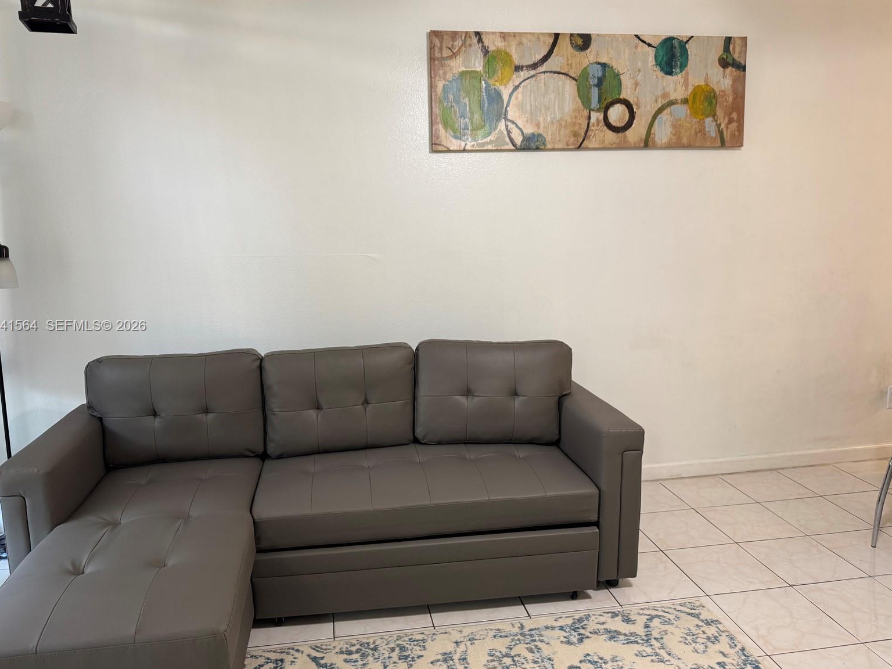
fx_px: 644
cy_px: 326
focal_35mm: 25
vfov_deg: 54.9
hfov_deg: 69.4
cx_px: 430
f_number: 1.78
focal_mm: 6.76
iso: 160
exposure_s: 1/78
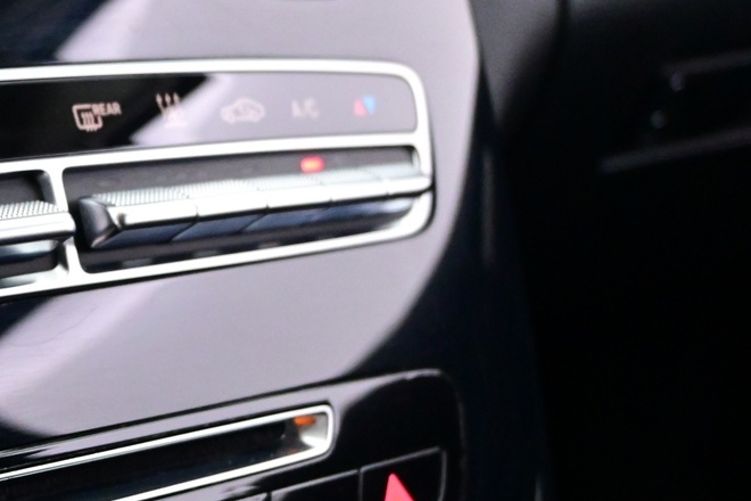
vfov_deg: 16.4
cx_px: -125
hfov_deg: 22.7
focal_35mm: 83
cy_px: 364
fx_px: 1728
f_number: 4
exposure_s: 1/40
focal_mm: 22.5
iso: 4500
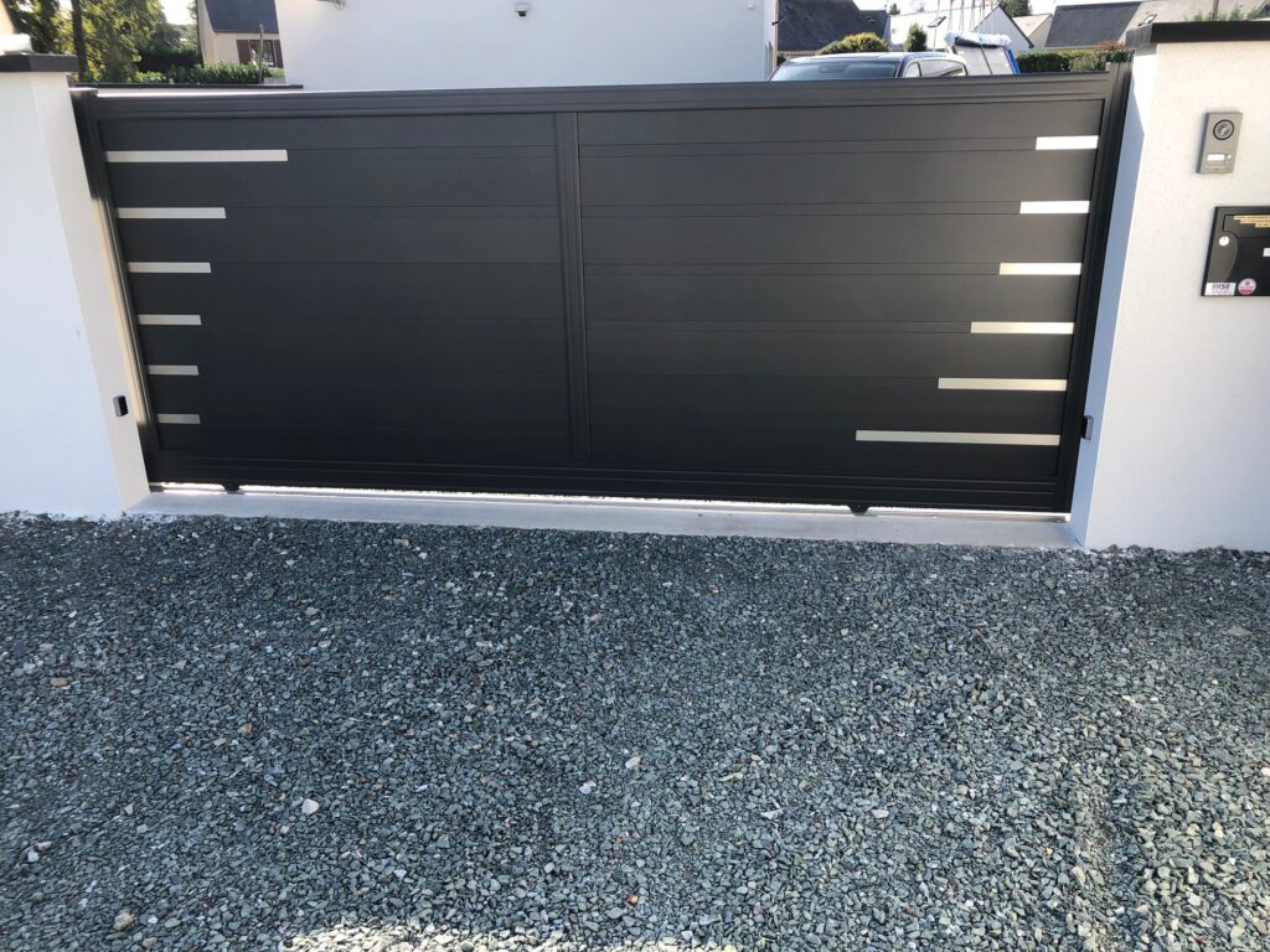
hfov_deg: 63.4
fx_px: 1027
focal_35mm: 28
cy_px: 476
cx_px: 635
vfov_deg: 49.7
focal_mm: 3.99
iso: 20
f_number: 1.8
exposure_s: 1/378
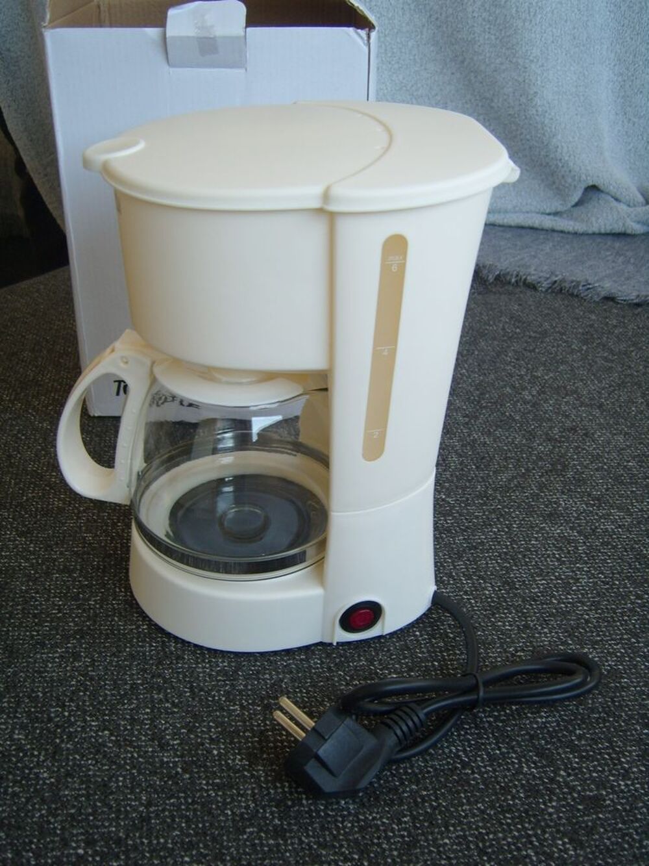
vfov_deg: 52.6
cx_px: 324
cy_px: 433
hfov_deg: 40.7
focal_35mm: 35
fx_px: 875
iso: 80
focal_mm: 7.4
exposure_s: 1/45
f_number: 2.8
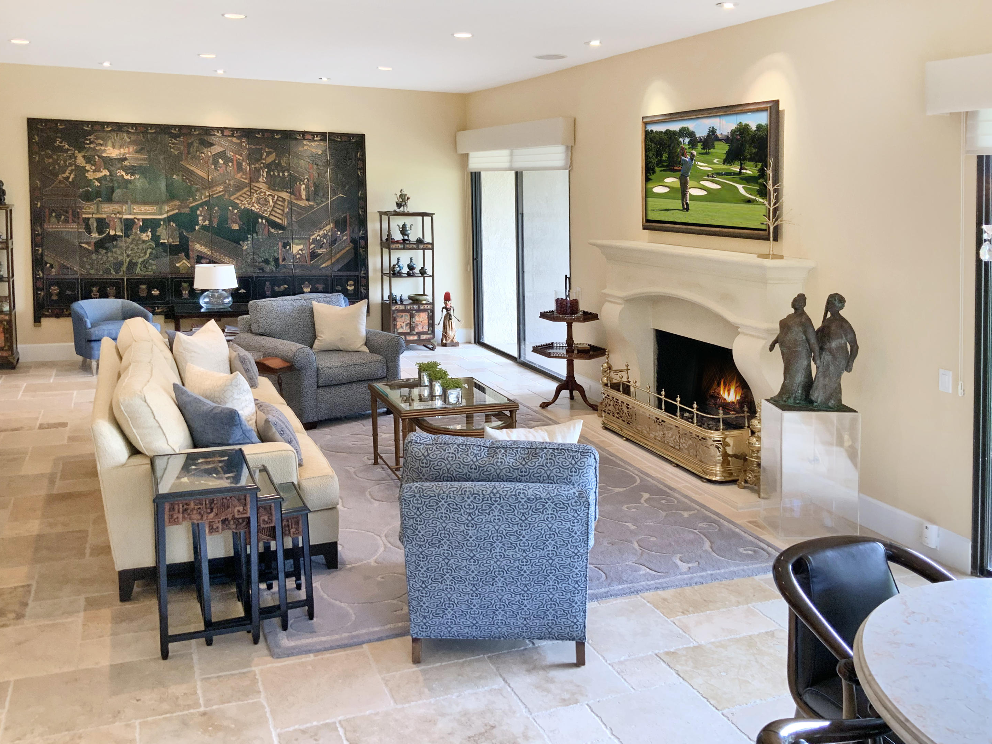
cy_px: 361
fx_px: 860
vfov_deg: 46.8
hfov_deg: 60.0
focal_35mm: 30
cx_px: 481
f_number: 1.8
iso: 80
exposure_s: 1/60
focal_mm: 3
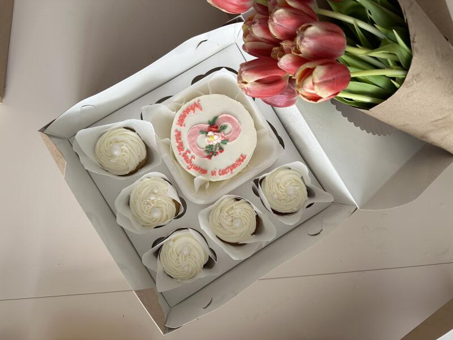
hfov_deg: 71.6
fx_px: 314
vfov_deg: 56.8
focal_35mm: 24
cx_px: 226
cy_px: 170
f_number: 1.78
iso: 160
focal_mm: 6.86
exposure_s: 1/121
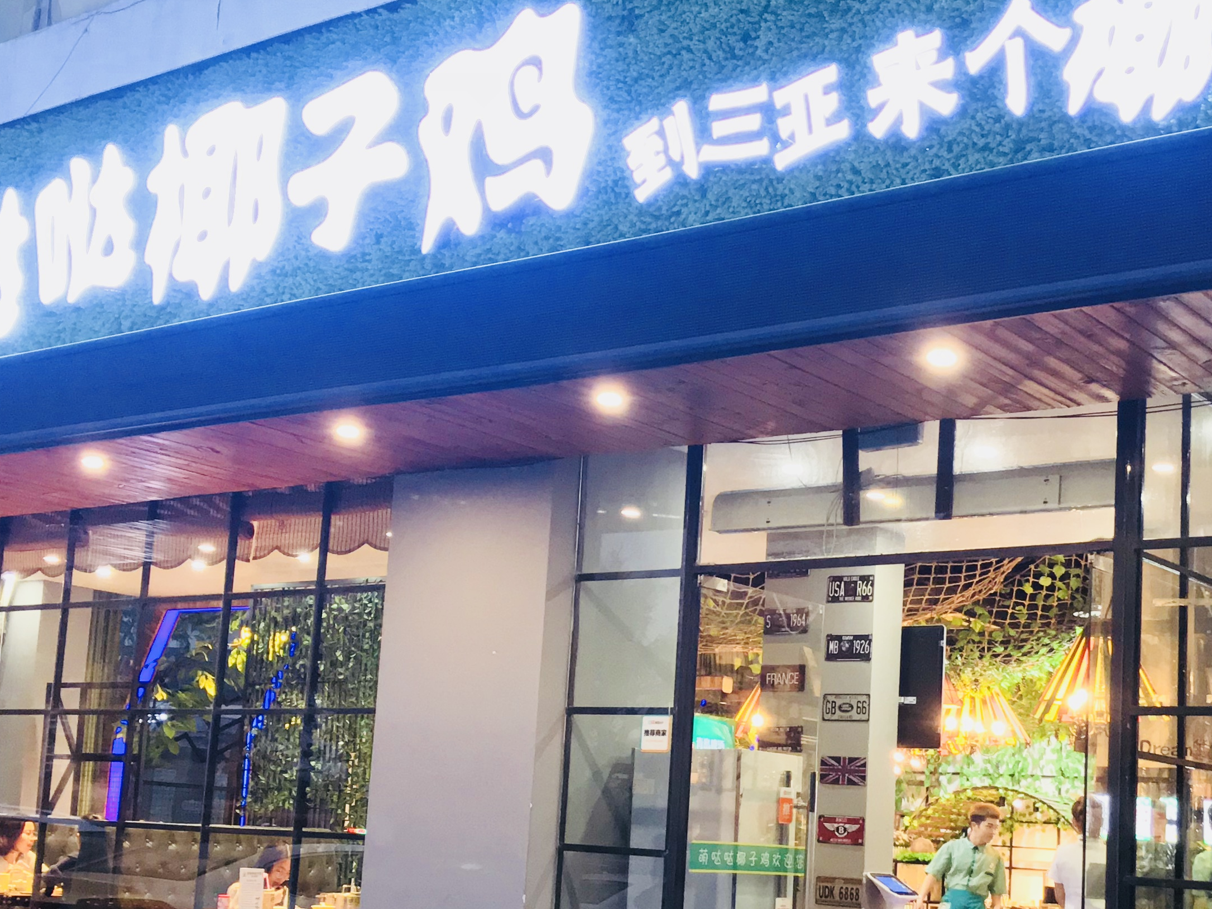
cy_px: 631
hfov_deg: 36.7
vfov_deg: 27.8
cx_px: 698
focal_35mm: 52
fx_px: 1821
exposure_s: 1/33
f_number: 1.8
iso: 160
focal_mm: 3.99
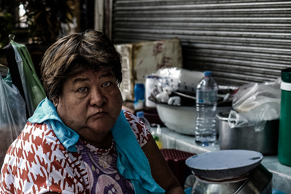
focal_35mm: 53
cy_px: 212
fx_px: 428
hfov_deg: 37.5
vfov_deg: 23.9
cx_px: 144
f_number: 3.2
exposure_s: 1/250
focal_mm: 23
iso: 400
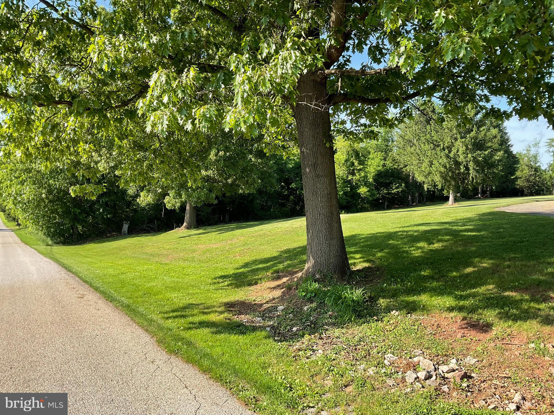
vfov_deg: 48.2
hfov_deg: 61.7
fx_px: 464
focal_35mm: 29
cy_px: 208
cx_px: 277
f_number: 1.8
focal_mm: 3
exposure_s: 1/519
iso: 16
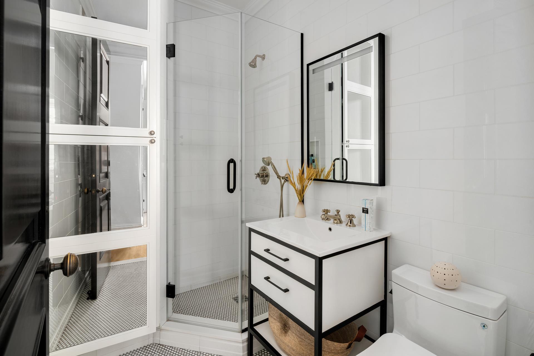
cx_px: 267
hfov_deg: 93.3
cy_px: 178
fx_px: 252
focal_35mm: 17
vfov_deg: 70.4
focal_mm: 17
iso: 400
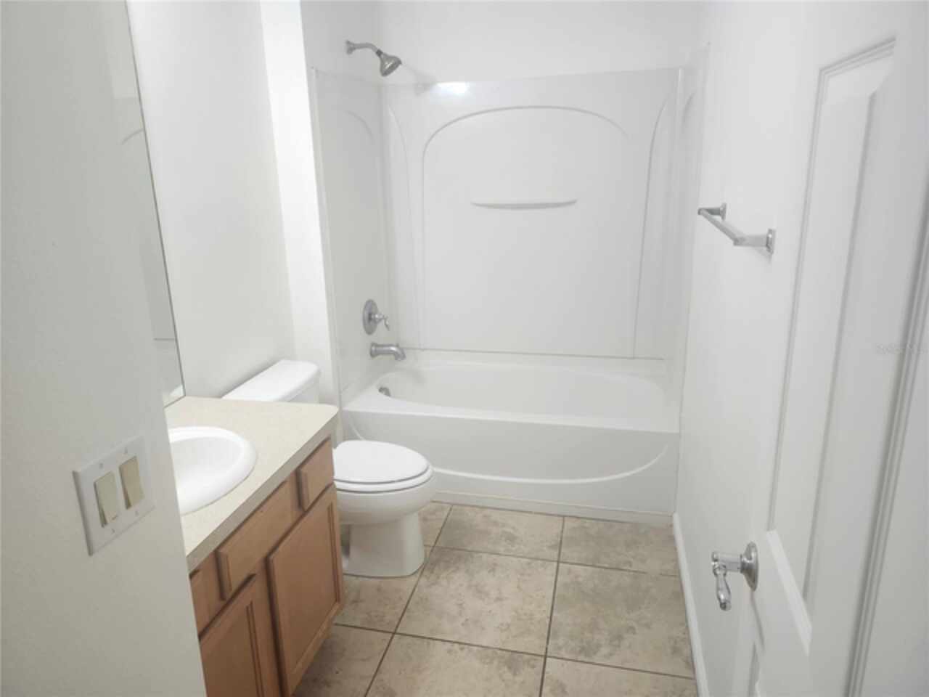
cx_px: 464
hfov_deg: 73.9
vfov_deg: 58.9
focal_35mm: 23
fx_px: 617
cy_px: 348
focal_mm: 5.54
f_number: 1.8
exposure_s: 1/120
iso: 160
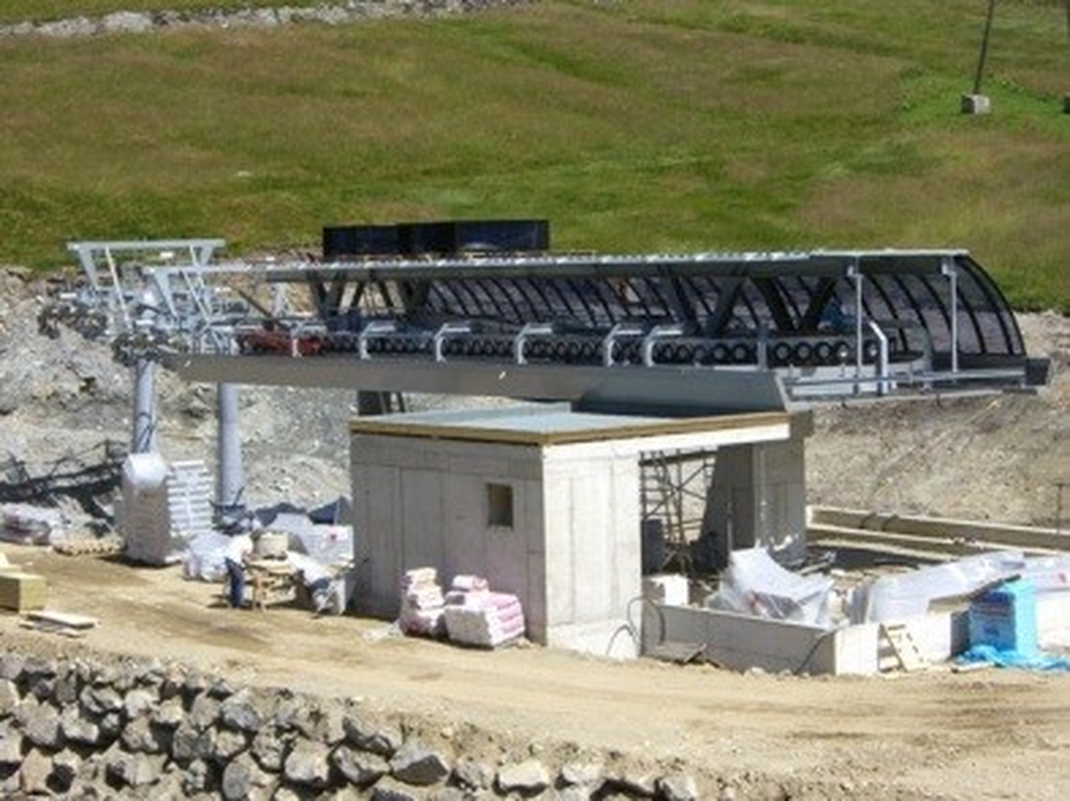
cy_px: 400
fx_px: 2440
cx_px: 535
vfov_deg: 18.6
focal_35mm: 79
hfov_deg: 24.7
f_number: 6.5
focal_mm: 12.8
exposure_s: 1/250
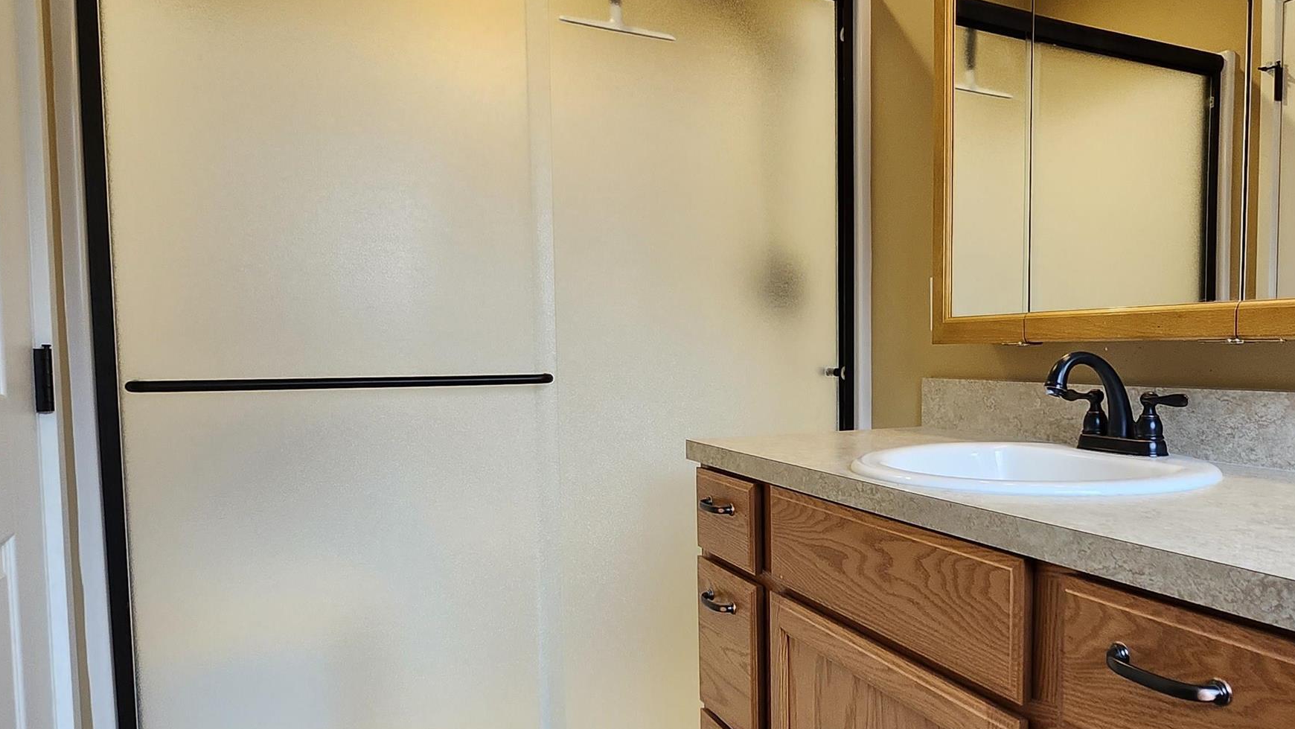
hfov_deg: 73.0
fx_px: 859
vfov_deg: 45.9
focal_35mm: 25
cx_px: 793
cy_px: 413
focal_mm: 1.74
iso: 160
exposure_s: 1/60
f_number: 2.2
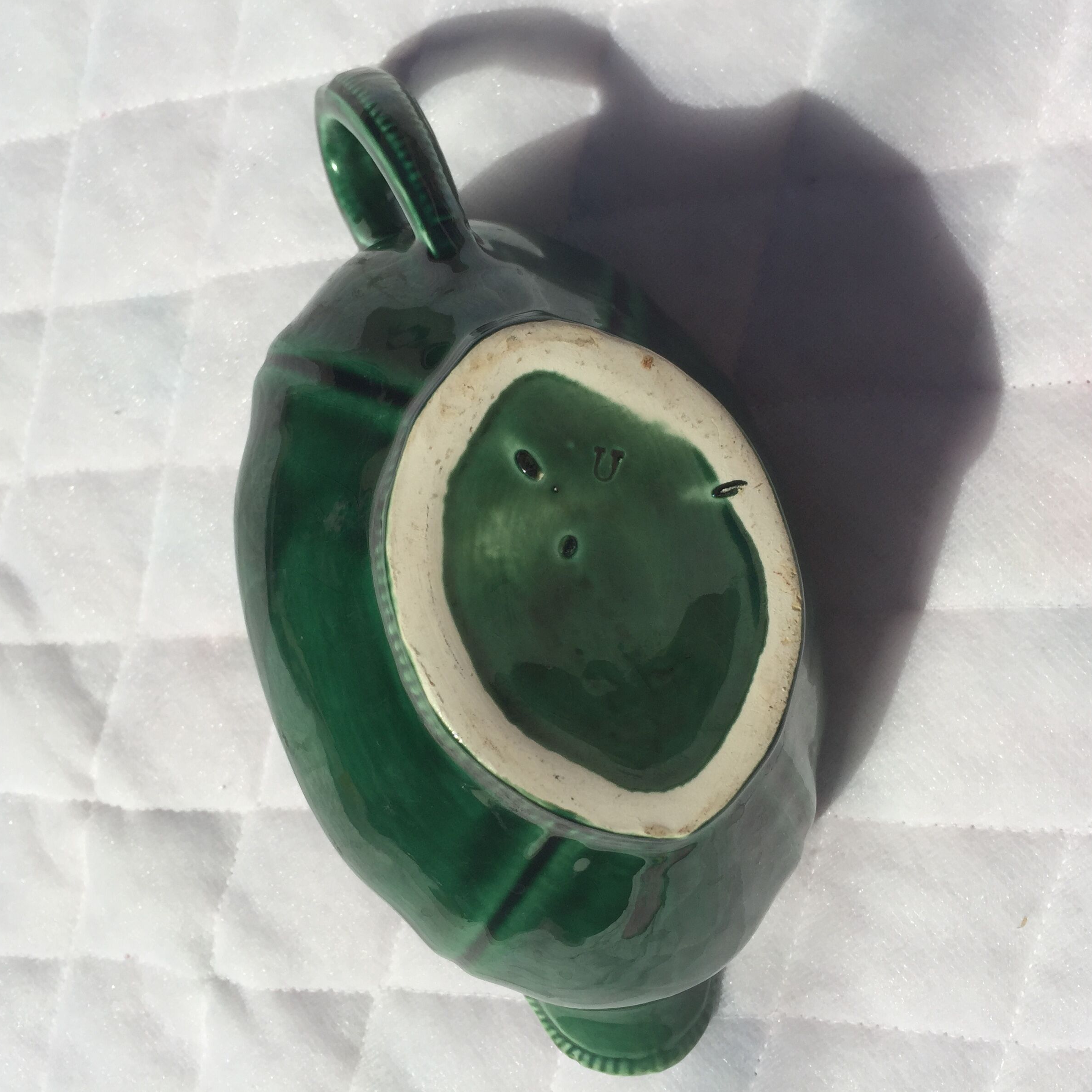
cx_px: 506
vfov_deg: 47.2
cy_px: 538
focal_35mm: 35
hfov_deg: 47.2
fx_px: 1249
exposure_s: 1/6623
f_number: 2.2
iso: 32
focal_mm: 4.15
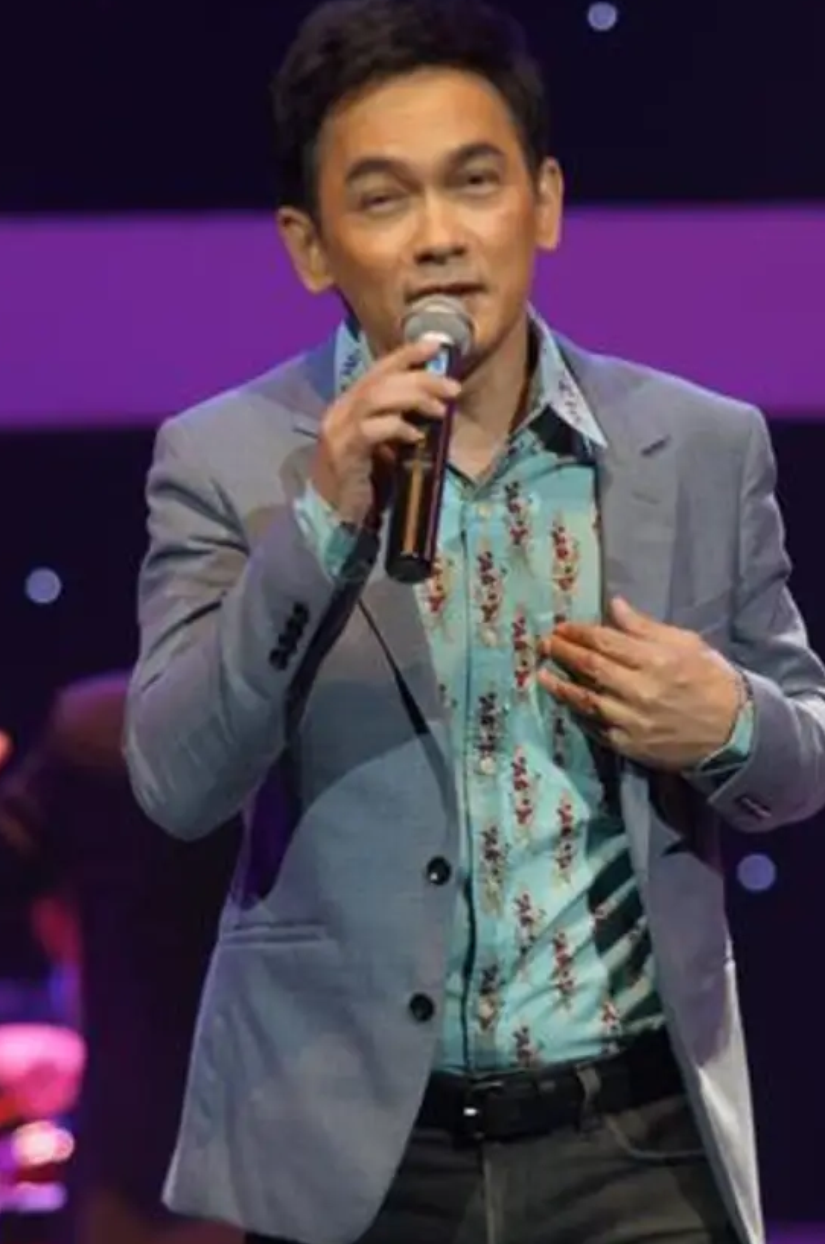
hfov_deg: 4.2
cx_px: 434
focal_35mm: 324
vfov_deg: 6.4
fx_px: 11175
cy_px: 635
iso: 400
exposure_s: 1/60
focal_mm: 150
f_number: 2.8
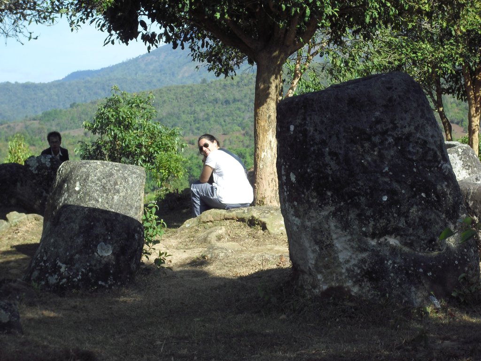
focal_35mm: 113
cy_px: 180
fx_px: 1570
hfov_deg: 17.4
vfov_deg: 13.1
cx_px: 240
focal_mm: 18.6
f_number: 5.2
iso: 100
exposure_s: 1/320
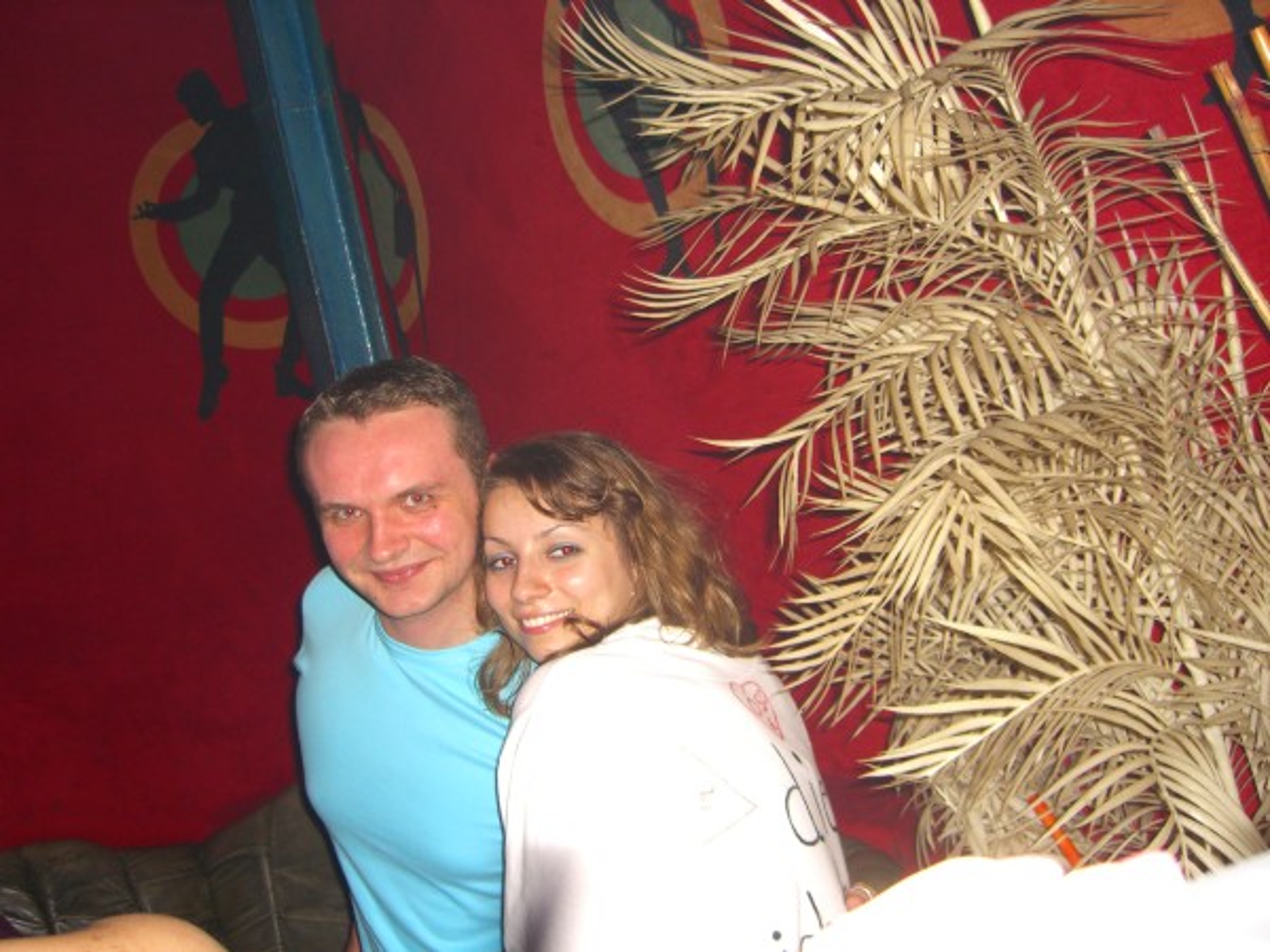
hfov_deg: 49.0
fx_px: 1394
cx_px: 635
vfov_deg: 37.7
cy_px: 476
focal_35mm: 38
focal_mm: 7.9
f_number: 2.8
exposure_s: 1/60
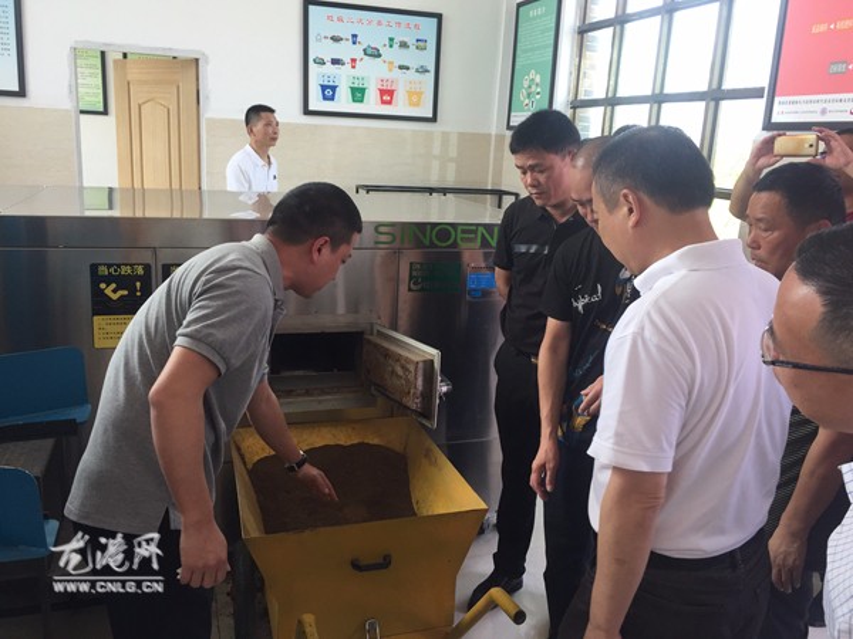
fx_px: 715
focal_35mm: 29
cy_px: 320
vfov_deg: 48.2
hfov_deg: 61.7
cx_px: 426
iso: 50
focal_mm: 4.15
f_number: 2.2
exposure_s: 1/100
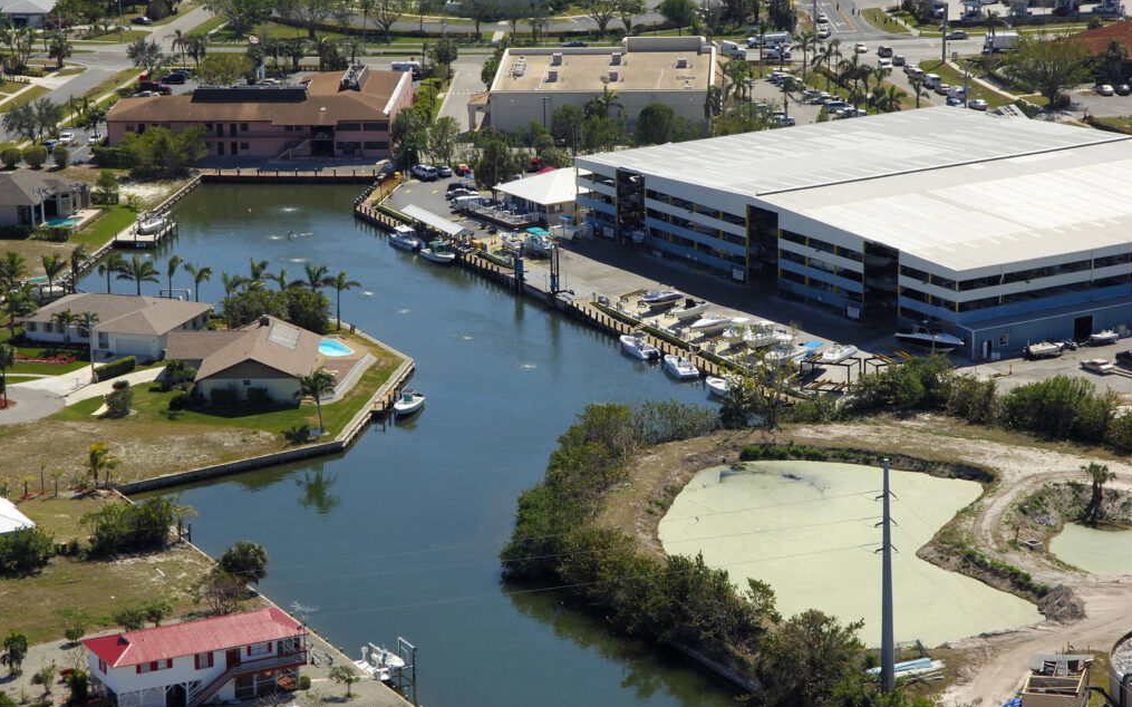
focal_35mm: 116
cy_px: 333
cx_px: 563
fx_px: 3563
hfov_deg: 18.1
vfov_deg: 11.3
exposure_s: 1/1000
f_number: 9
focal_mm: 75
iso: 400
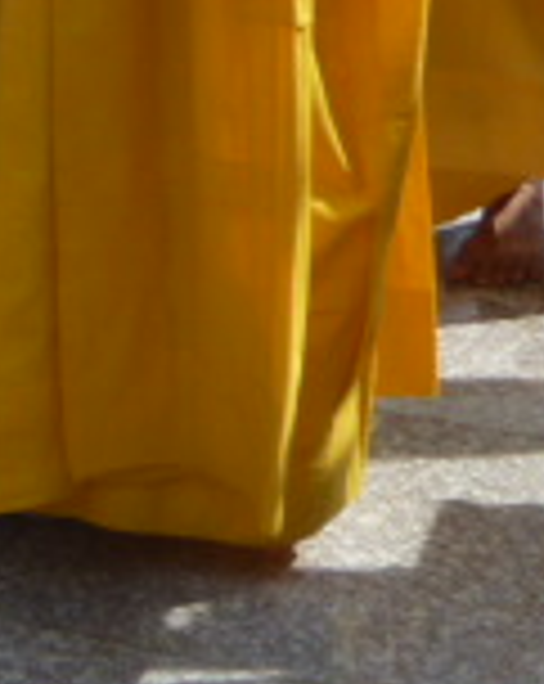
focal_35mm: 144
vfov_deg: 12.8
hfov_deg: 9.8
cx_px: -611
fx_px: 2907
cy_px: -297
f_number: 5.6
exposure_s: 1/250
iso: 80
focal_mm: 6.3
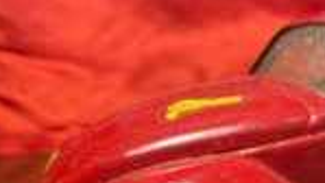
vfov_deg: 17.9
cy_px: 204
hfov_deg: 29.9
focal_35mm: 65
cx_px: 333
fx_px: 560
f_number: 1.6
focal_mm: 4.2
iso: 80
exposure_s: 1/60
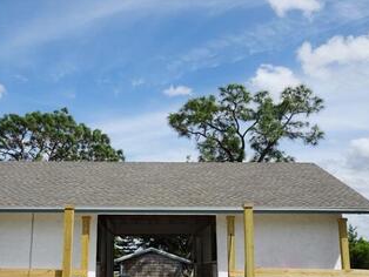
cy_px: 175
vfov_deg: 34.2
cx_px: 160
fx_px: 448
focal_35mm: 42
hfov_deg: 44.7
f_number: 4
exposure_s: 1/1000
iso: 80
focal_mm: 5.61
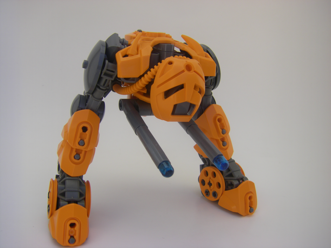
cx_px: 166
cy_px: 124
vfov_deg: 37.7
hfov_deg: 49.0
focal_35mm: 38
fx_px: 363
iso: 64
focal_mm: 6.3
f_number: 7
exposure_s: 1/125
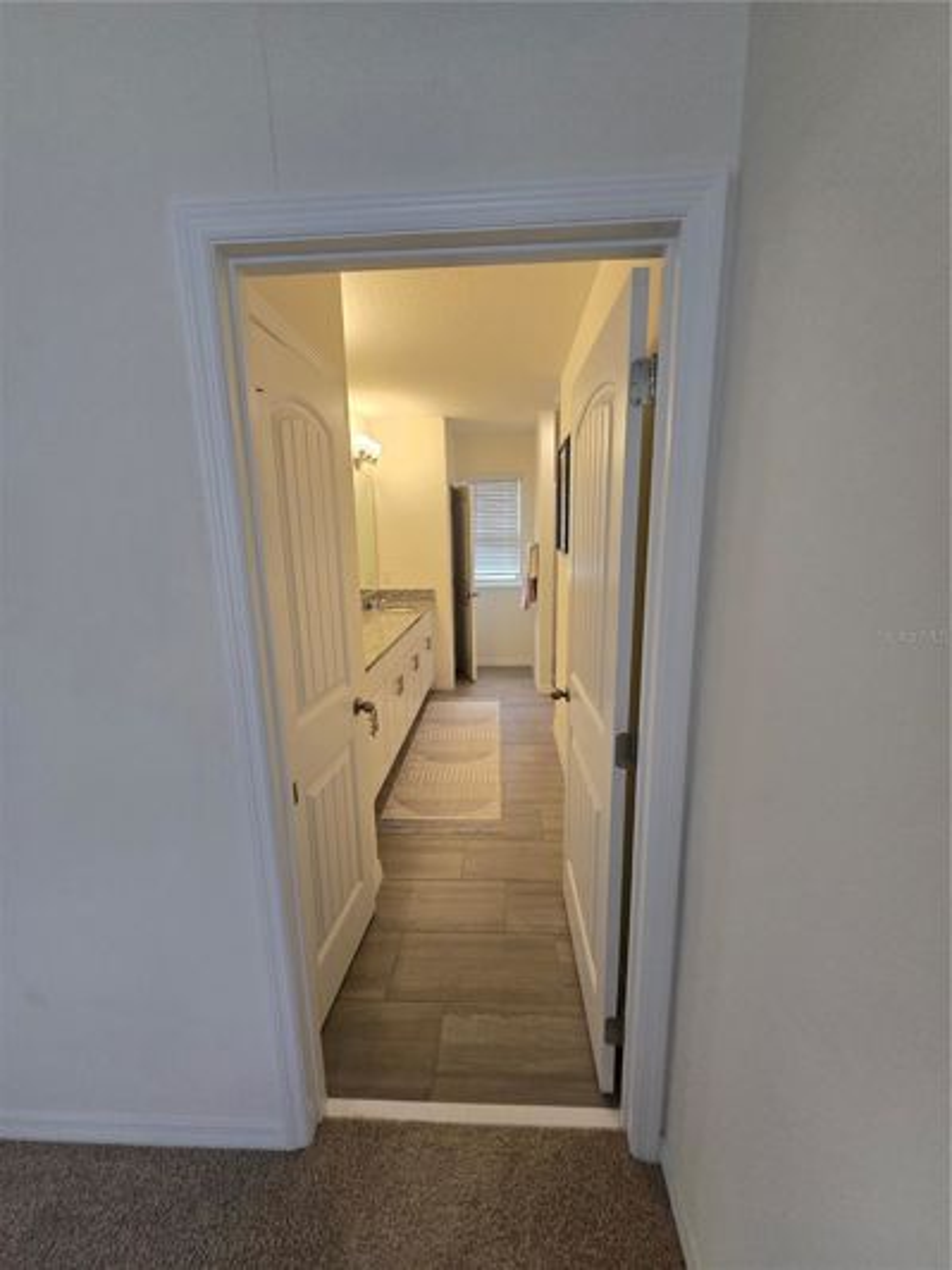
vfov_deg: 106.2
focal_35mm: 13
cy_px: 635
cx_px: 476
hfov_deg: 89.9
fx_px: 477
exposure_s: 1/60
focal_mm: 1.7
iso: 100
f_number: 2.2
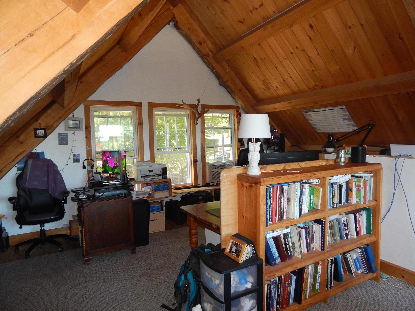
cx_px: 208
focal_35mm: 23
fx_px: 276
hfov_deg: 73.9
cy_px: 156
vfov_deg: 58.9
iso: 200
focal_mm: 4
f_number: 3
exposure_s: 1/30
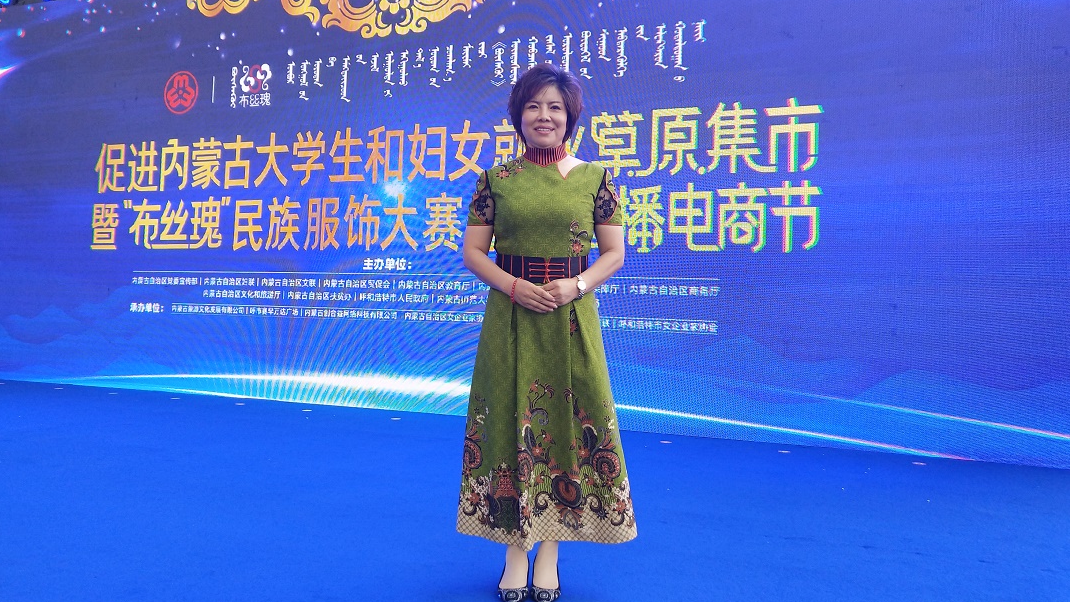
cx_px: 534
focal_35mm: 33
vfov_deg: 35.6
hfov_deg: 59.5
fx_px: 936
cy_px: 268
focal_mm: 3.95
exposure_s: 1/217
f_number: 1.8
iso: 69
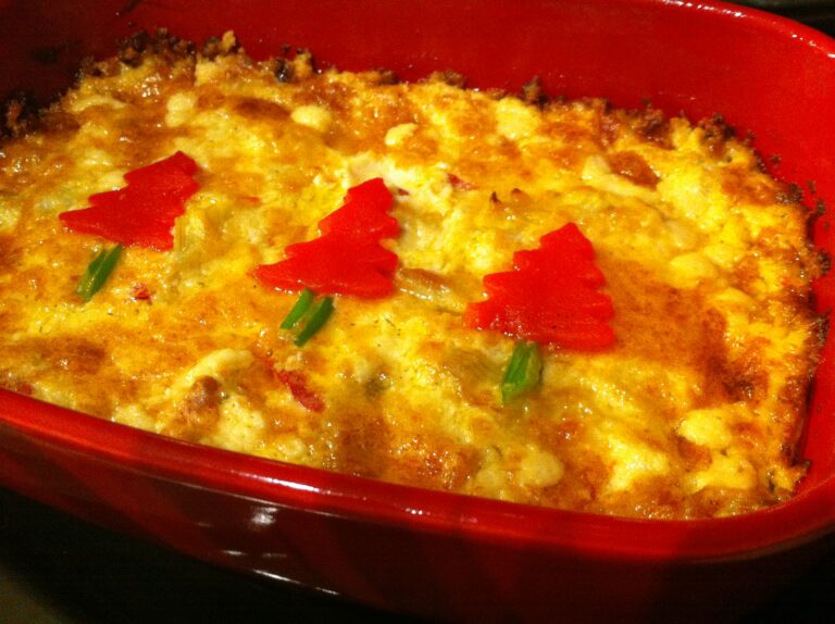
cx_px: 418
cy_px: 312
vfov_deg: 40.6
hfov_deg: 52.7
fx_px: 843
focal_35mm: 35
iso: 400
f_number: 2.8
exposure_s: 1/15
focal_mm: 3.85
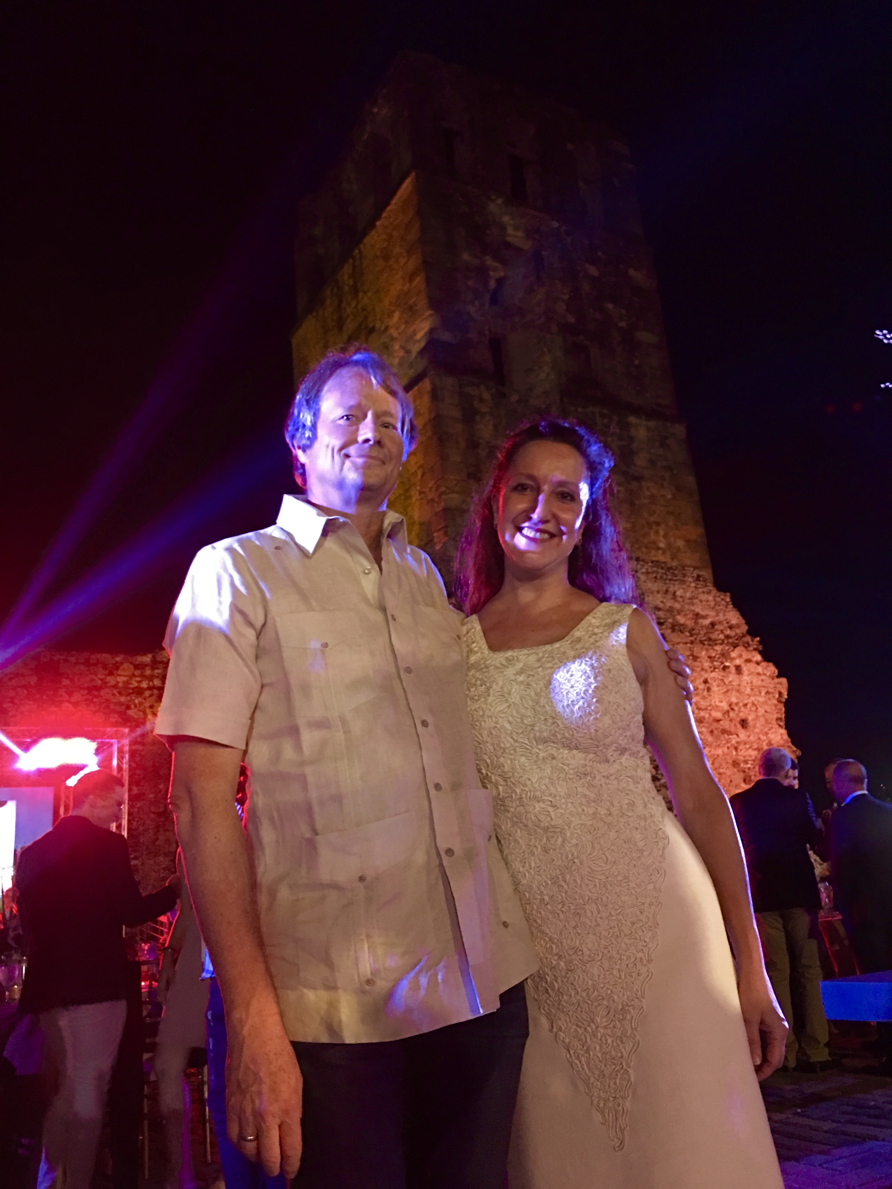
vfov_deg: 61.7
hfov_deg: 48.2
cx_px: 446
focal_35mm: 29
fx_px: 996
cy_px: 594
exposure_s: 1/4
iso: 160
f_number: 2.2
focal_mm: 4.15
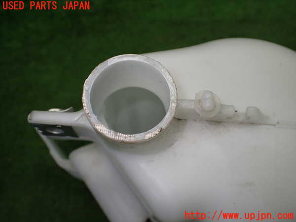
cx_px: 148
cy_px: 111
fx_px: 257
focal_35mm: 30
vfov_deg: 46.8
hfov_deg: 60.0
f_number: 2.3
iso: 160
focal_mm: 5.4
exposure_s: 1/125
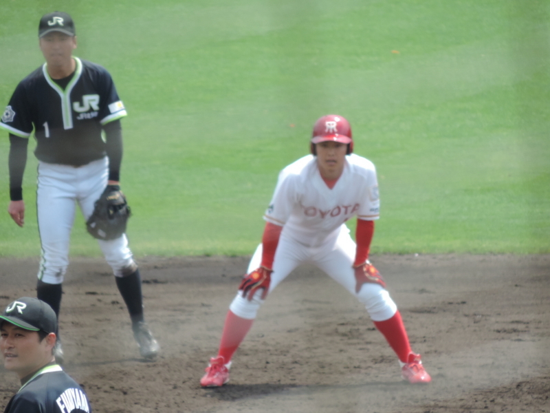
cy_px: 206
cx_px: 275
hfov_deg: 2.2
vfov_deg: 1.7
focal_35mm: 900
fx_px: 14300
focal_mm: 160.5
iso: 250
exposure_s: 1/500
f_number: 5.5
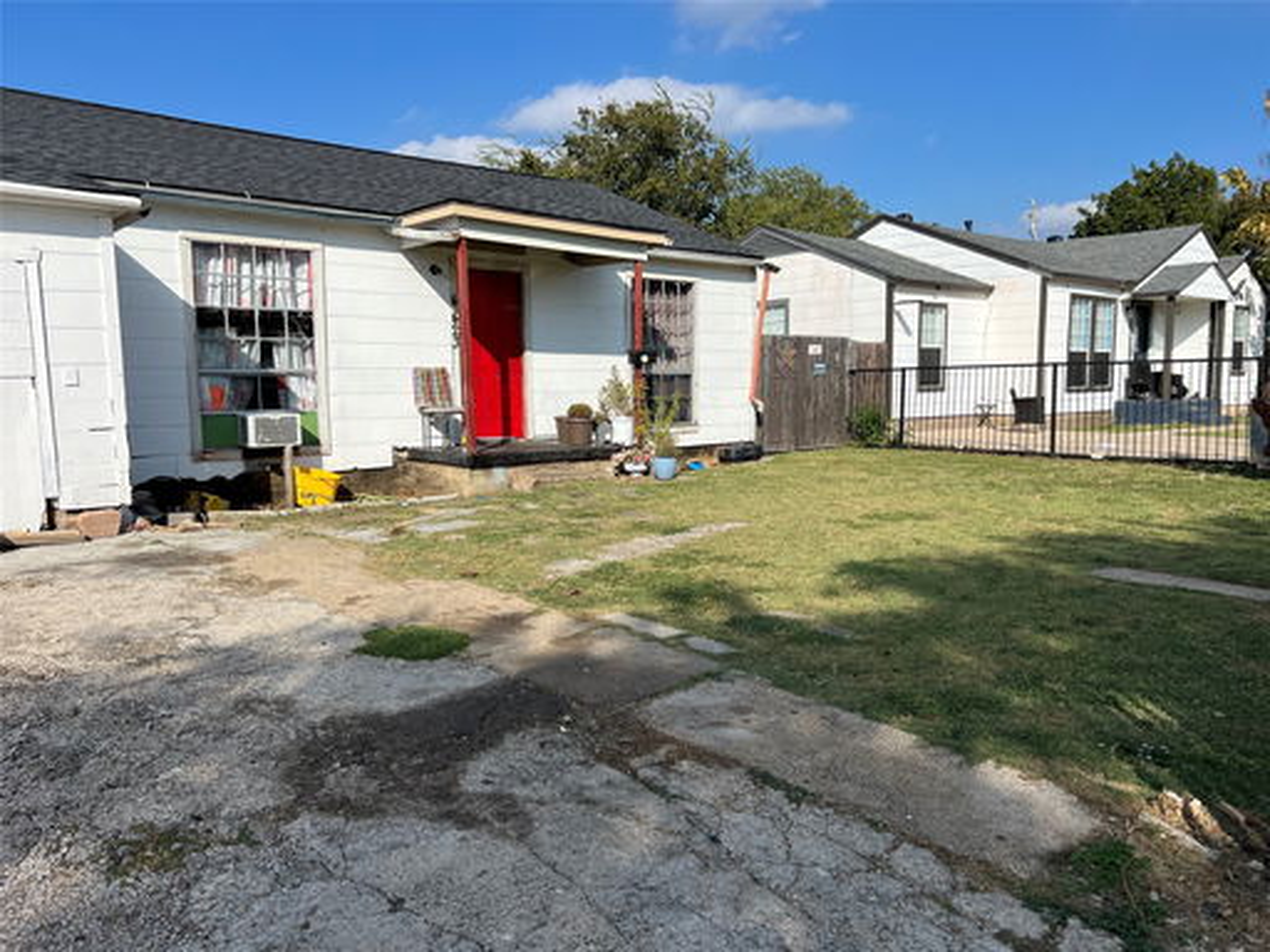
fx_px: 954
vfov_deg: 53.1
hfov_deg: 67.3
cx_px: 635
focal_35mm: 26
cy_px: 476
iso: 50
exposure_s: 1/5882
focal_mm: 5.7
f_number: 1.5
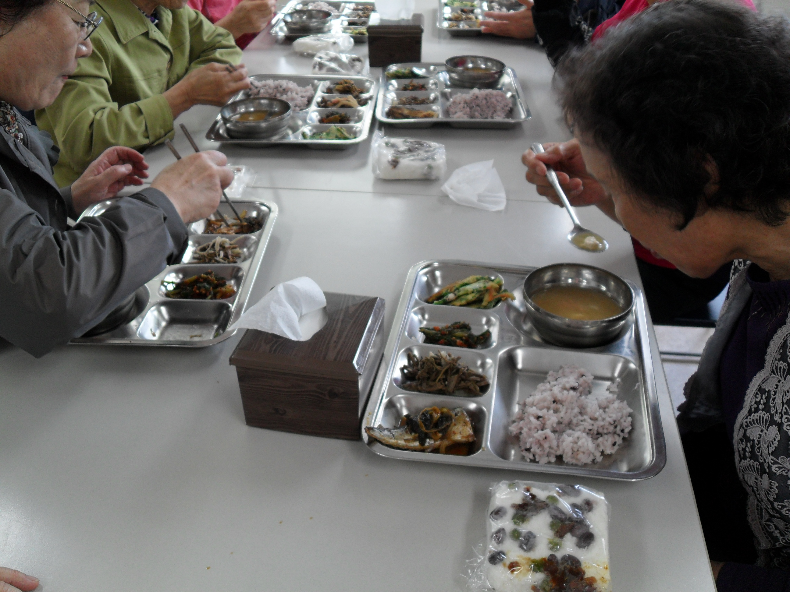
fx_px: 799
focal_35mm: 35
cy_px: 296
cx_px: 395
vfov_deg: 40.7
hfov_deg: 52.6
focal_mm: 6.2
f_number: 2.8
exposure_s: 1/45
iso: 100
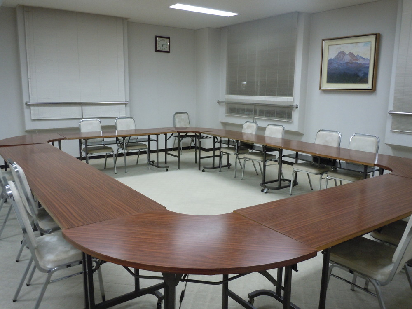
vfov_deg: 49.7
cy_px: 154
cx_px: 206
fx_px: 333
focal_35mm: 28
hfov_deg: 63.4
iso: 400
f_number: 3.7
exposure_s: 1/30
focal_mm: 5
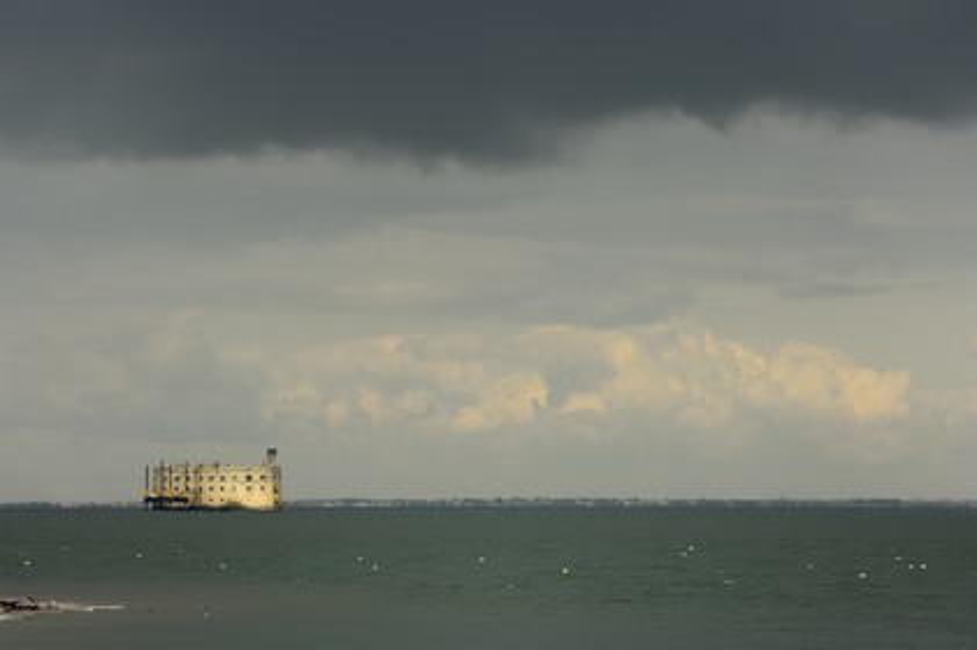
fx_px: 6508
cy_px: 325
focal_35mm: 240
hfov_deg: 8.6
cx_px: 488
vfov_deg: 5.7
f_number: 7.6
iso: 100
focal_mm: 160
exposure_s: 1/160
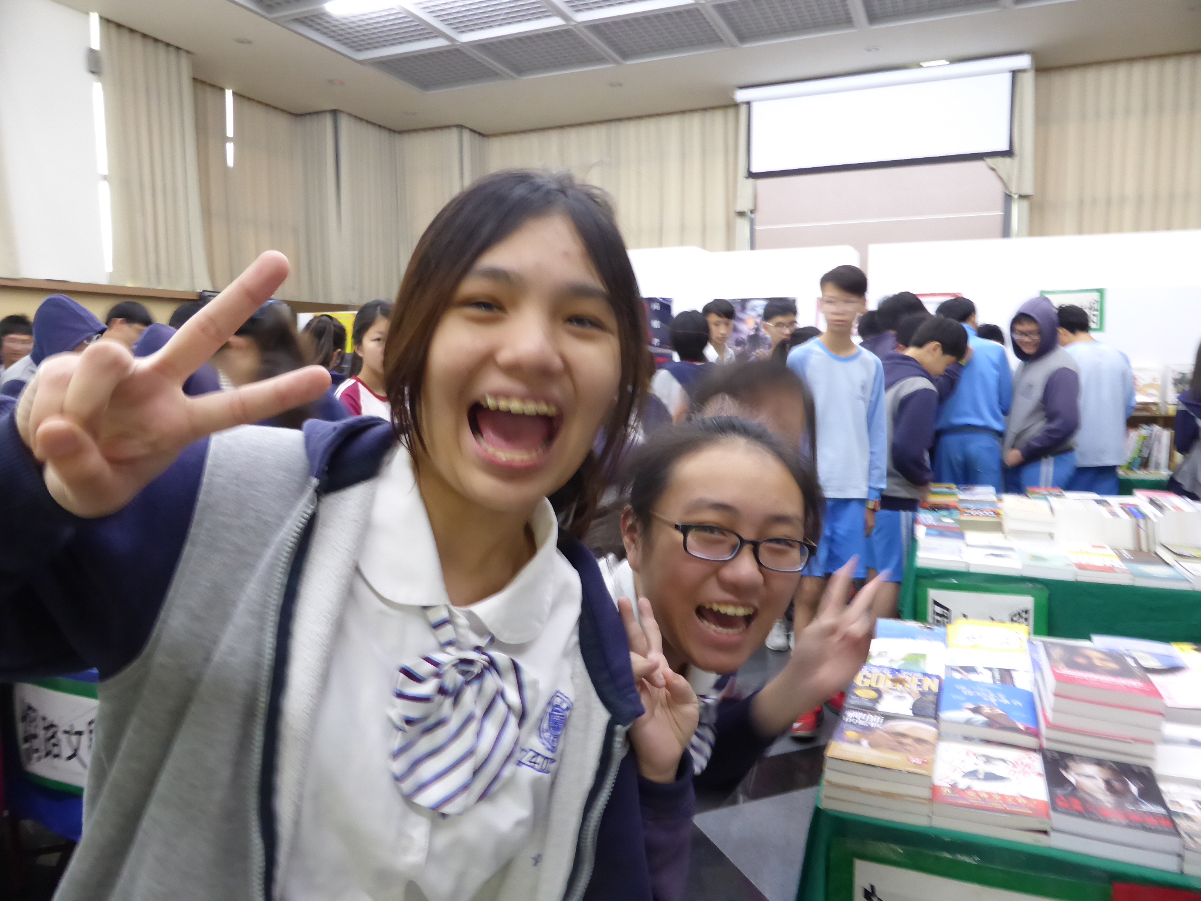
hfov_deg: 71.6
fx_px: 833
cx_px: 600
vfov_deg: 56.8
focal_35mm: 24
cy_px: 450
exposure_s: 1/15
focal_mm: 4.3
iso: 400
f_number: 3.3
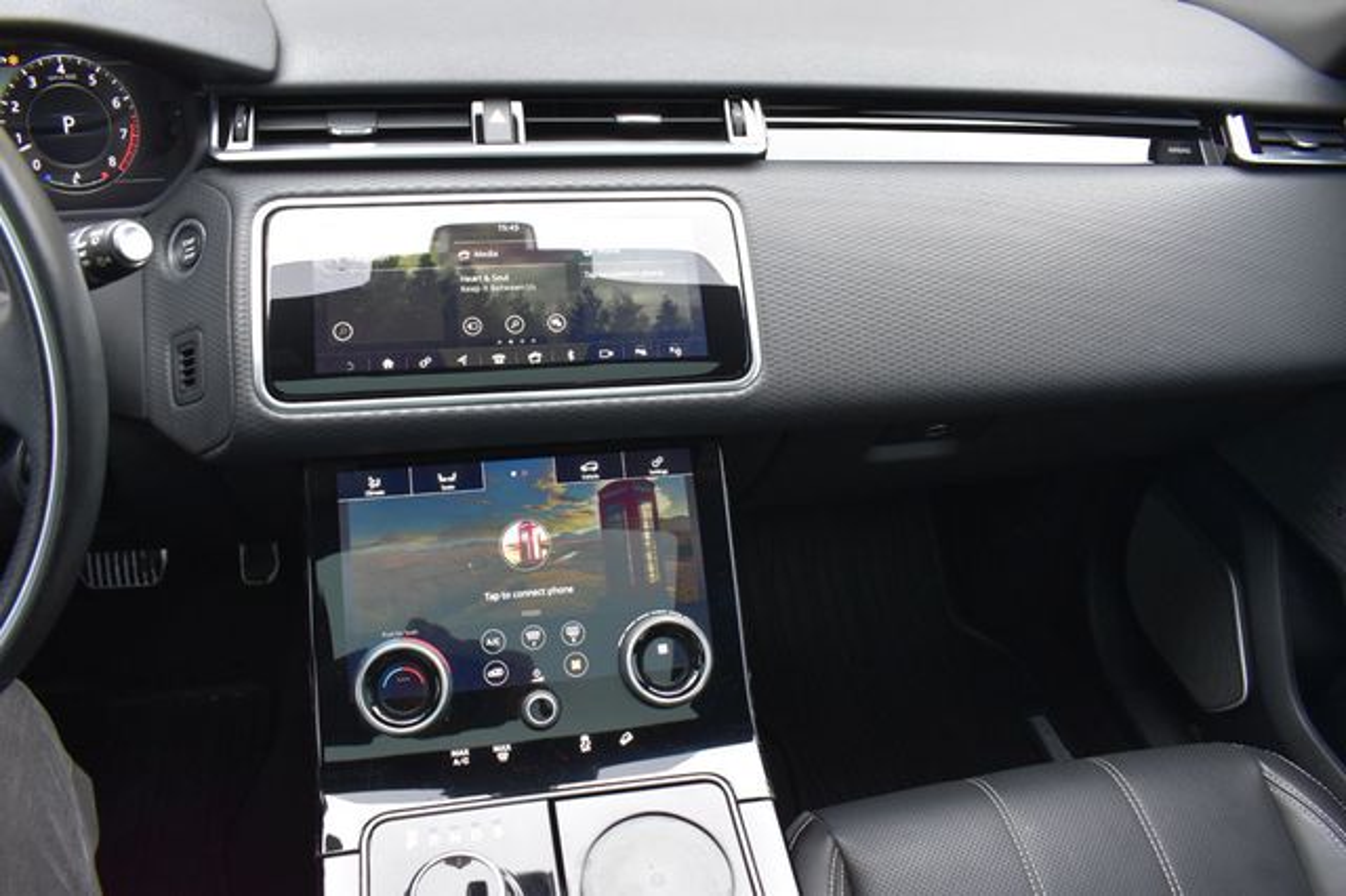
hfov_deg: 67.4
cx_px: 673
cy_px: 448
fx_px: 1009
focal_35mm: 27
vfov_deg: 47.9
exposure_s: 1/15
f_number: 6.3
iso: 1250
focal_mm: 18
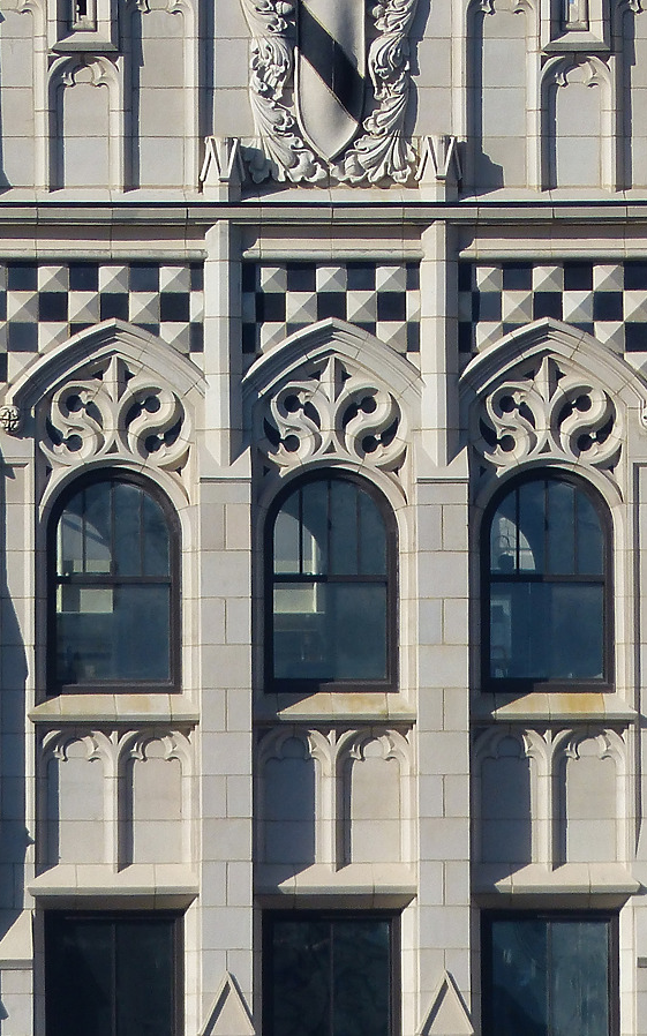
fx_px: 35983
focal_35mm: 1275
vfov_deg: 1.6
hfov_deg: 1.0
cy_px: 518
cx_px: 313
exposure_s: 1/1600
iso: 100
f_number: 4
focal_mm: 108
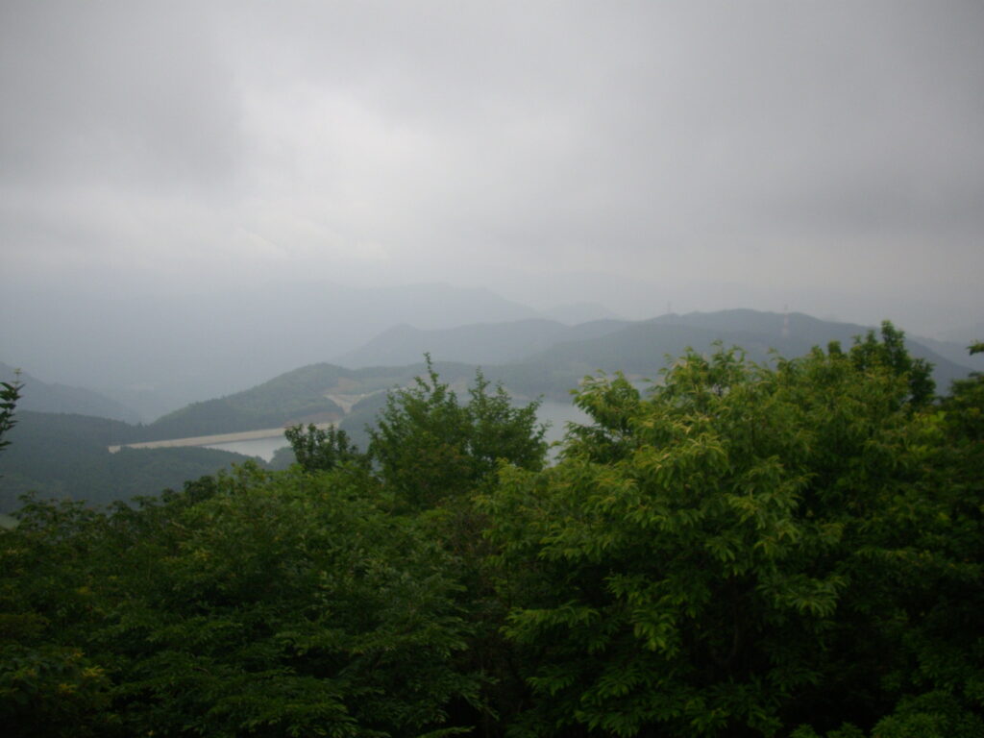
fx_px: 1052
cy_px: 369
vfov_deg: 38.7
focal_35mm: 37
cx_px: 492
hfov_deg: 50.1
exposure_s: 1/250
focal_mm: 6.2
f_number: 5.6
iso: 100
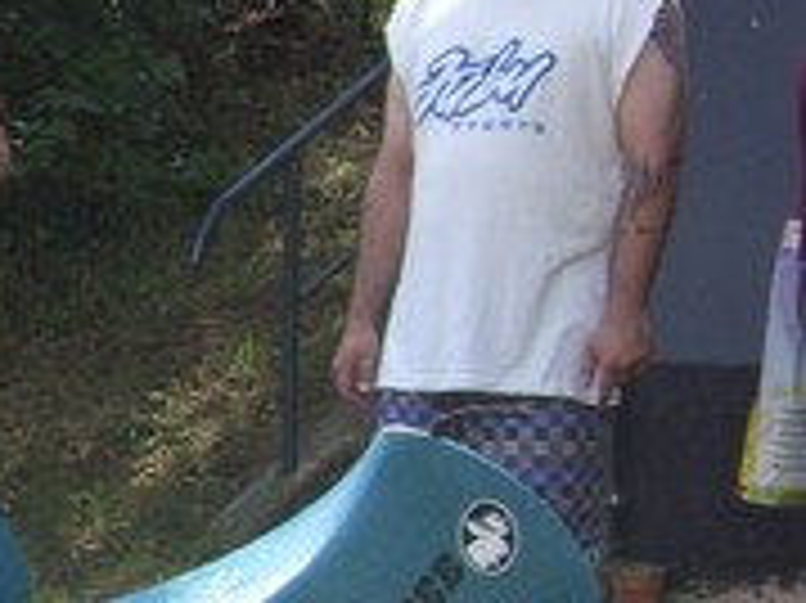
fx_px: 3700
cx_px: -878
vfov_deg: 9.2
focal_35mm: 159
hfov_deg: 11.1
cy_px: 788
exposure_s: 1/369
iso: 50
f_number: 2.8
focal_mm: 6.3
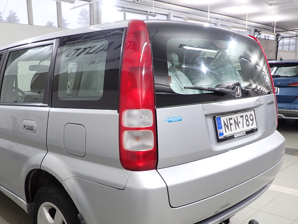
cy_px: 143
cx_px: 117
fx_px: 301
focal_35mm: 35
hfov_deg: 52.2
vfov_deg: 40.4
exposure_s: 1/60
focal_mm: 4.5
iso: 200
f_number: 2
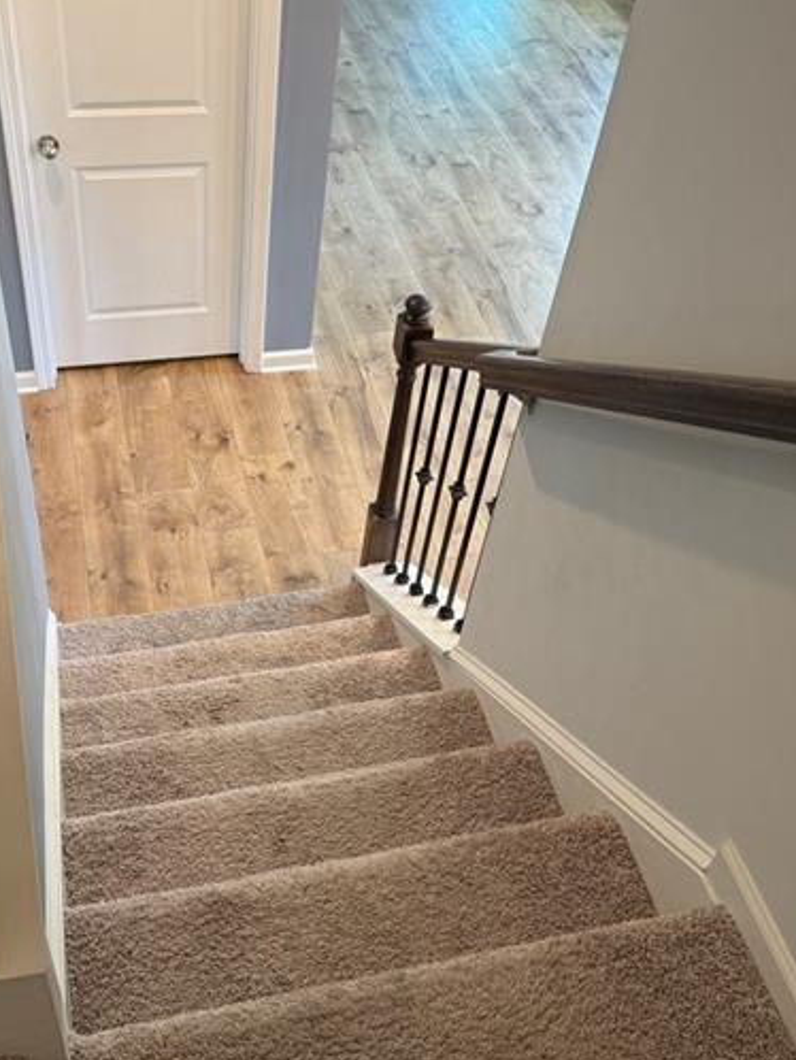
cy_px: 458
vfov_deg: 50.0
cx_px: 324
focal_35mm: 37
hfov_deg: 38.6
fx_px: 1133
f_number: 1.78
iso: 160
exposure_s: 1/60
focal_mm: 6.76
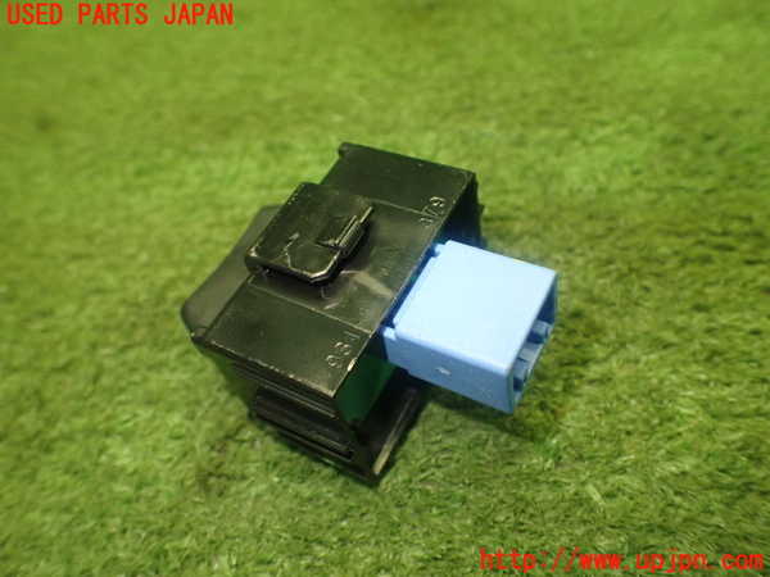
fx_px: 667
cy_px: 288
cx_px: 385
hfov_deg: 60.0
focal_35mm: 30
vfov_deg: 46.8
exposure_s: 1/125
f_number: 2.3
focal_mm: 5.4
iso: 640
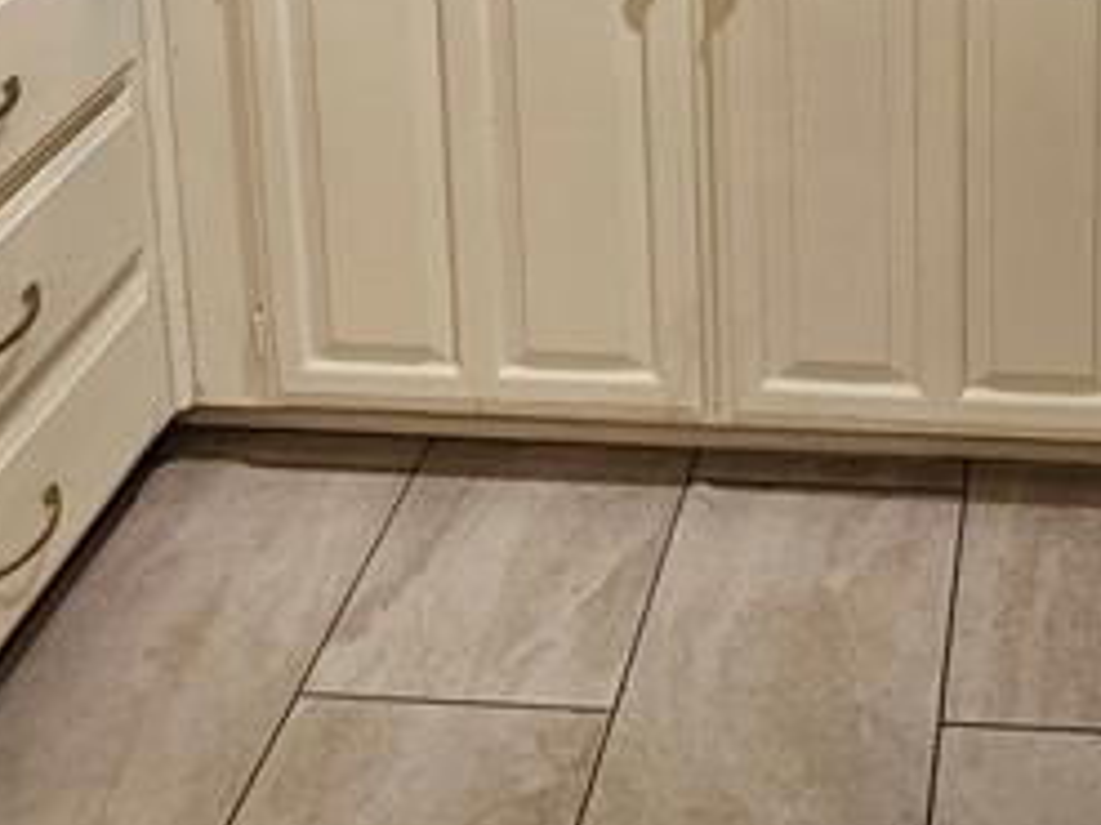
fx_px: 1717
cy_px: -531
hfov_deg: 33.9
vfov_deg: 21.1
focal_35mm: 54
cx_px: 963
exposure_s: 1/60
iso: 160
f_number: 2.2
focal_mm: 2.2
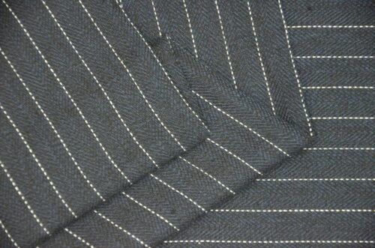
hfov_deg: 13.1
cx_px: 188
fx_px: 1637
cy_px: 124
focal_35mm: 158
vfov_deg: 8.7
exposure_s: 1/1500
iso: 5000
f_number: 5.6
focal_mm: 105
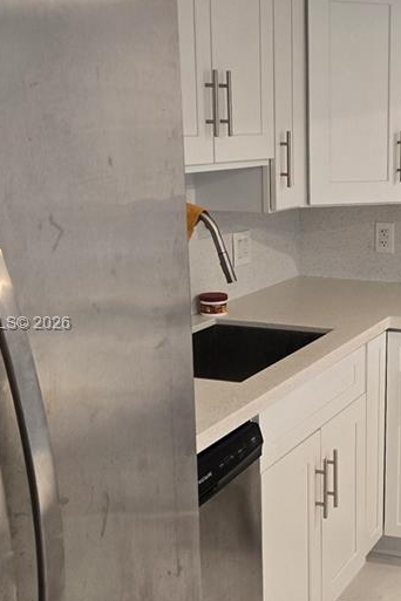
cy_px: 325
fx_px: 936
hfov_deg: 23.4
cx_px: 381
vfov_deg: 35.6
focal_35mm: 56
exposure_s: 1/120
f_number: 1.8
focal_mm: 5.4
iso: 320
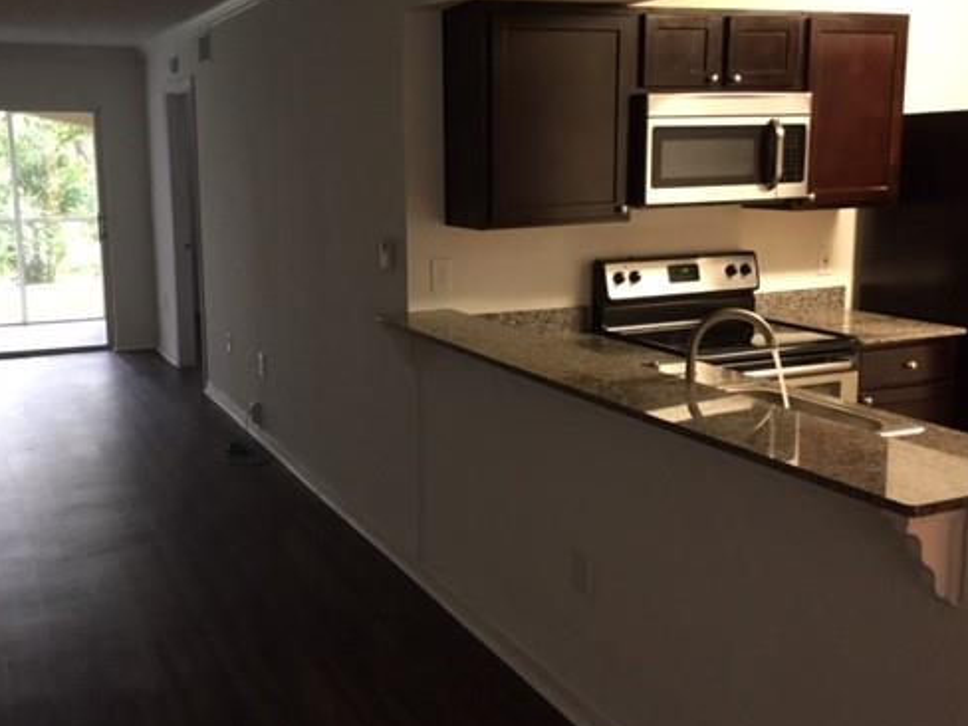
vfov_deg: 37.7
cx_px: 405
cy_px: 339
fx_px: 1063
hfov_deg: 48.8
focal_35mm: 38
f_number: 2.2
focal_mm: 4.15
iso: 250
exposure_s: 1/24
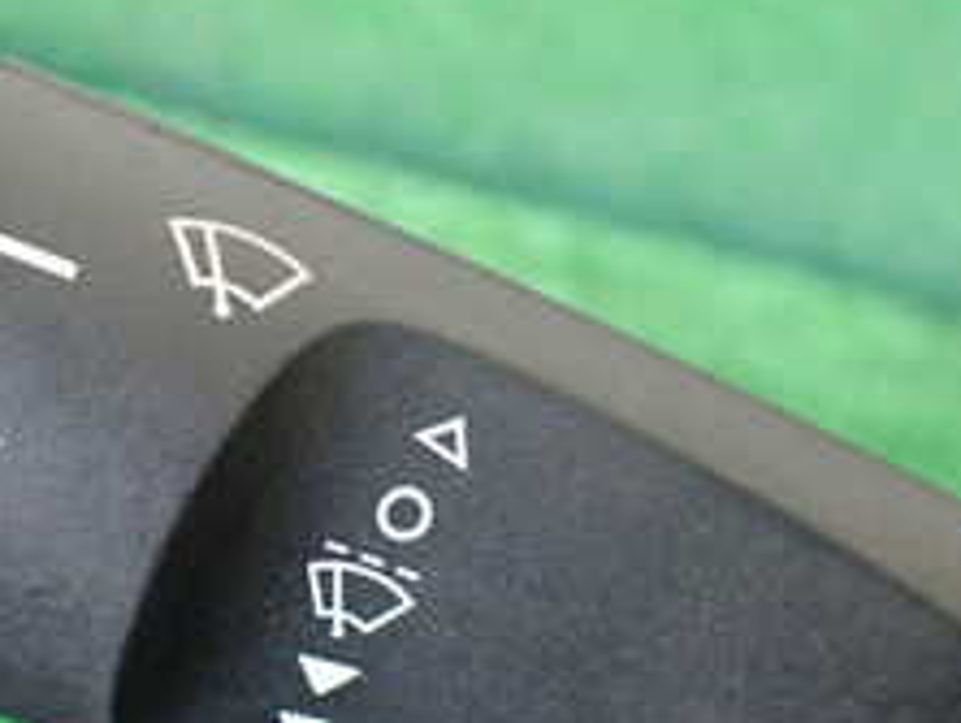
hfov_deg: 23.9
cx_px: 247
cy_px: 433
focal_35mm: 81
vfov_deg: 18.2
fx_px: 2251
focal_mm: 5.4
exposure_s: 1/125
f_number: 2.3
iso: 800
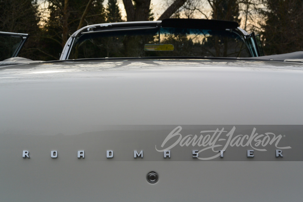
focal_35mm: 74
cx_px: 152
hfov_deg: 27.3
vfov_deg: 18.4
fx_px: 623
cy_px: 101
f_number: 5.6
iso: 100
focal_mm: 27.5
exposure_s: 1/400
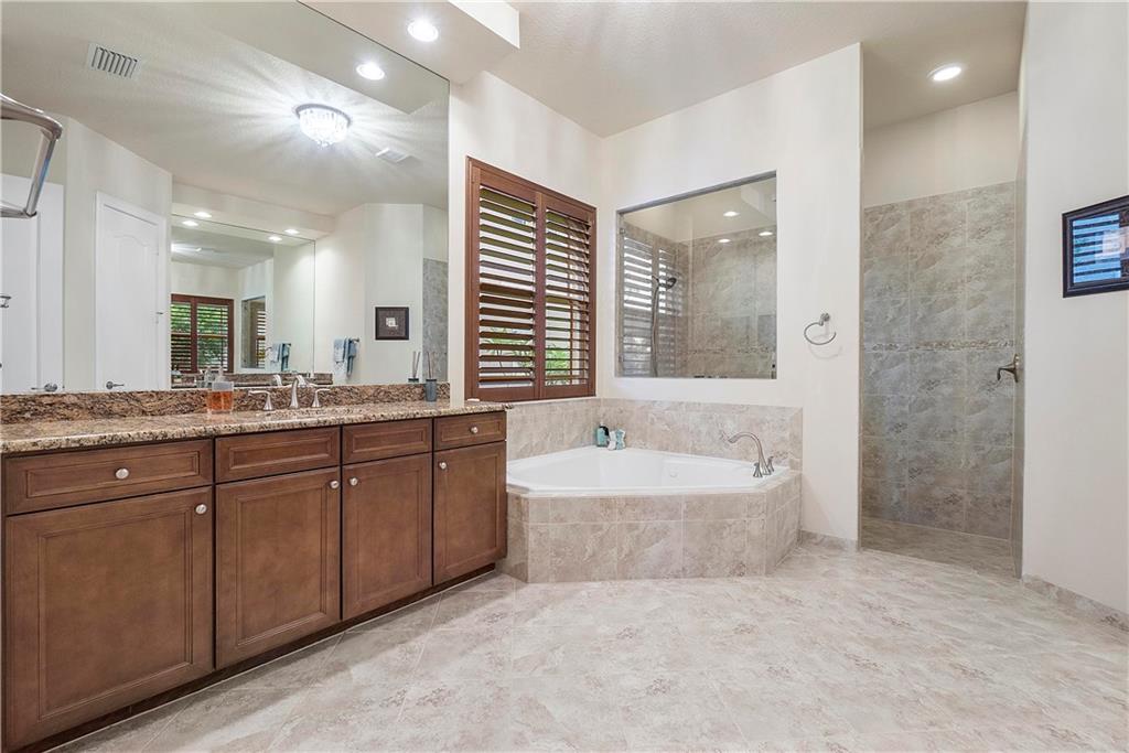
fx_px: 470
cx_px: 564
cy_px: 376
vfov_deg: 77.3
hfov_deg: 100.4
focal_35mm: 15
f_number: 8
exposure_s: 1/5
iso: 250
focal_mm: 10
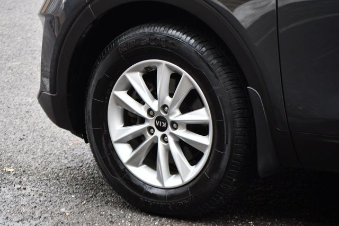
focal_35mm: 138
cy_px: 113
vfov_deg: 9.9
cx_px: 170
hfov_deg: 14.9
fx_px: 1299
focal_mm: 92
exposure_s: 1/200
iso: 800
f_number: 4.8
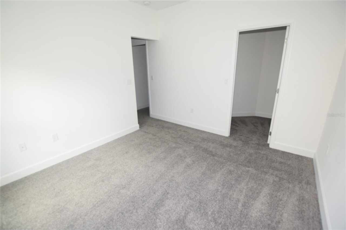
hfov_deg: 100.4
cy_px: 115
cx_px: 173
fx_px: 144
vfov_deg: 77.3
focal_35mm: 15
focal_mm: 10
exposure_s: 1/60
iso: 800
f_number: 4
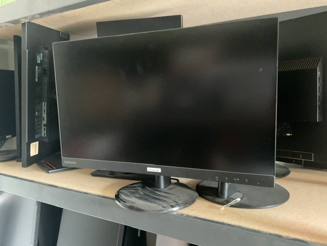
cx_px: 164
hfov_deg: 61.7
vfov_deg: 48.2
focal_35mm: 29
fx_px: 274
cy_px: 123
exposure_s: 1/20
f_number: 1.8
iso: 500
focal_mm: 3
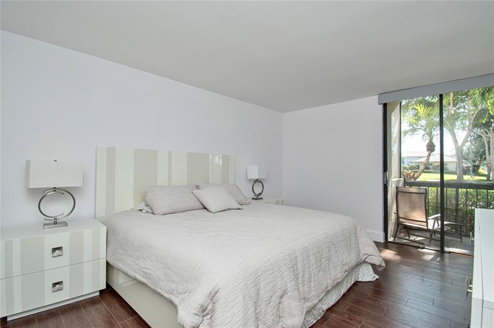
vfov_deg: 72.0
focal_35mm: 16
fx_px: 226
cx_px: 247
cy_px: 164
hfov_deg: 95.0
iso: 640
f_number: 8
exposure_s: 1/200
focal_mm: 11
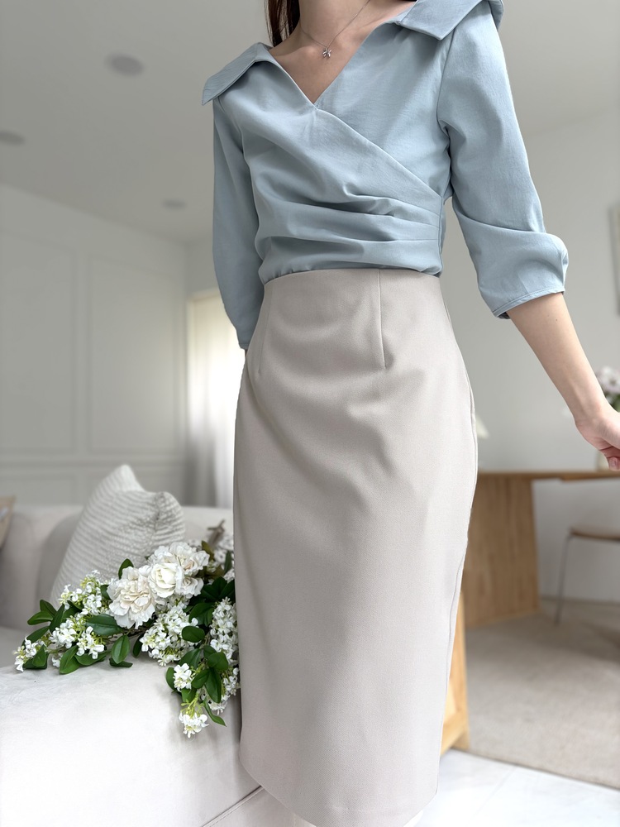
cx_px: 310
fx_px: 621
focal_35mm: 26
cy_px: 414
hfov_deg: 53.1
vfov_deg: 67.3
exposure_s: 1/122
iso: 40
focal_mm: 5.96
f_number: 1.6
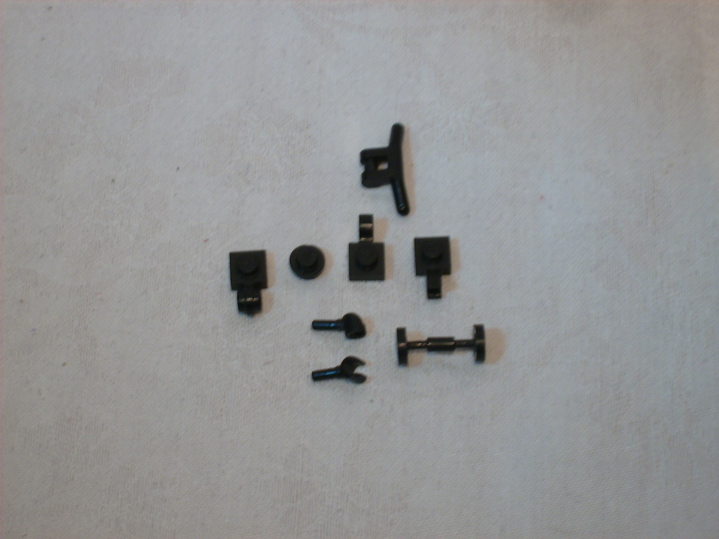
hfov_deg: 19.1
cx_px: 360
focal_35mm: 103
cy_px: 270
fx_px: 2139
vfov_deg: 14.4
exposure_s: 1/6
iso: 50
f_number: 4.9
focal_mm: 17.14
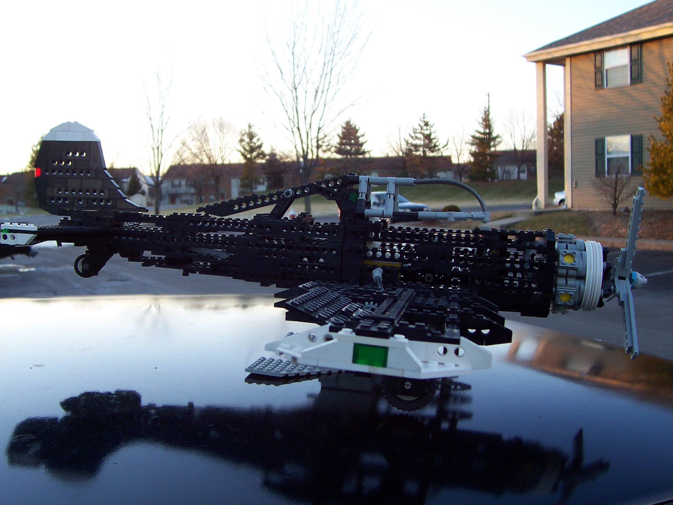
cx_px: 336
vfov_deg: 38.7
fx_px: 719
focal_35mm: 37
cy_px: 252
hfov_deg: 50.1
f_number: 2.8
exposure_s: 1/90
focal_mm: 5.6
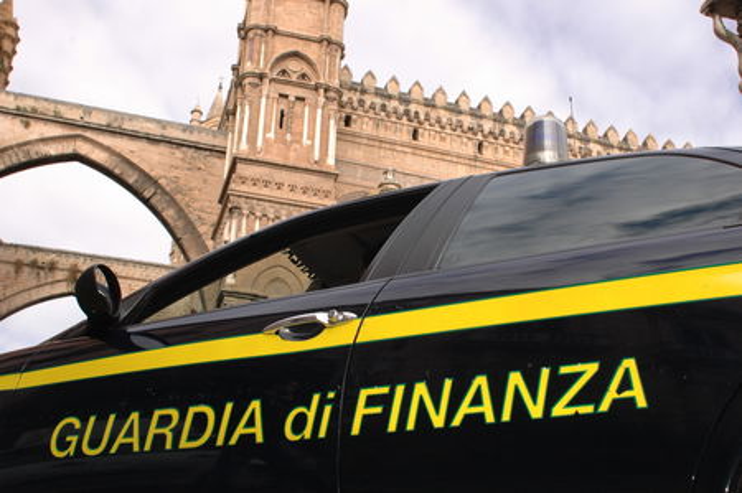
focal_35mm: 42
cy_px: 246
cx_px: 371
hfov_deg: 46.4
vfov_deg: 31.8
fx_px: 865
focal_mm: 28
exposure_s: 1/500
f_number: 8
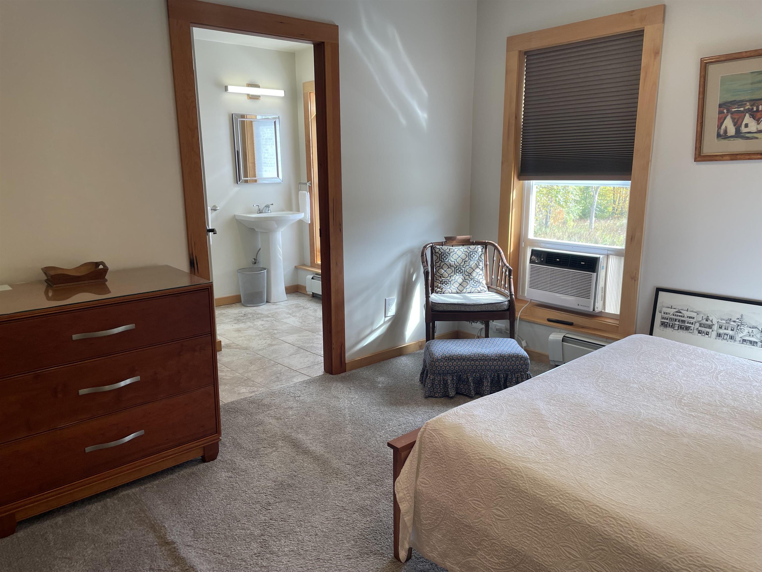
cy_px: 286
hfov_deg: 67.3
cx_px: 381
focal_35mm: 26
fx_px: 572
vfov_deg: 53.1
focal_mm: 4.2
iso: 40
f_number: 1.6
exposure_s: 1/120
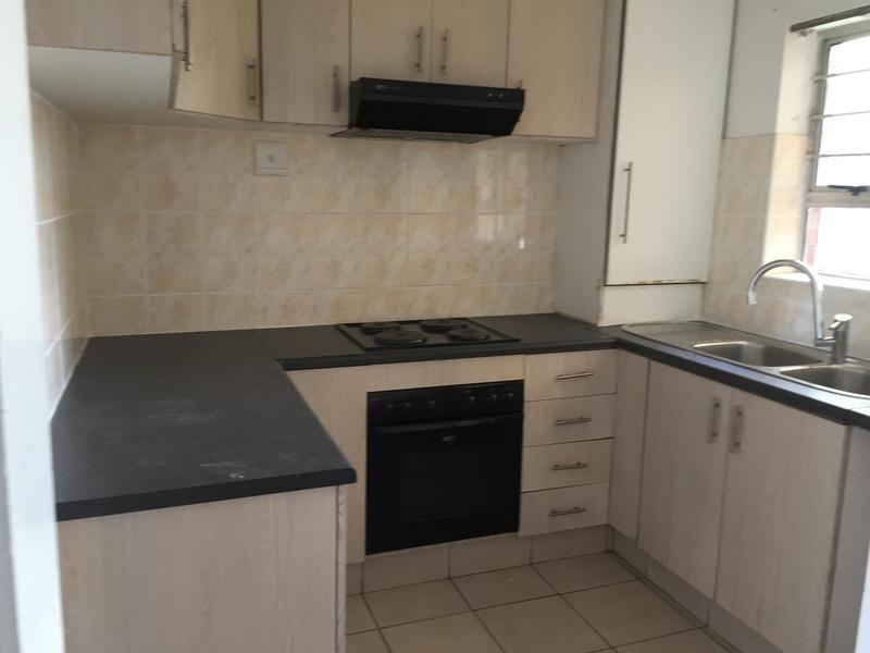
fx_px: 729
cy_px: 326
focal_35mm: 29
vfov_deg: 48.2
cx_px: 435
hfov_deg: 61.7
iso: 80
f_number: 2.2
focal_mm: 4.15
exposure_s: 1/30
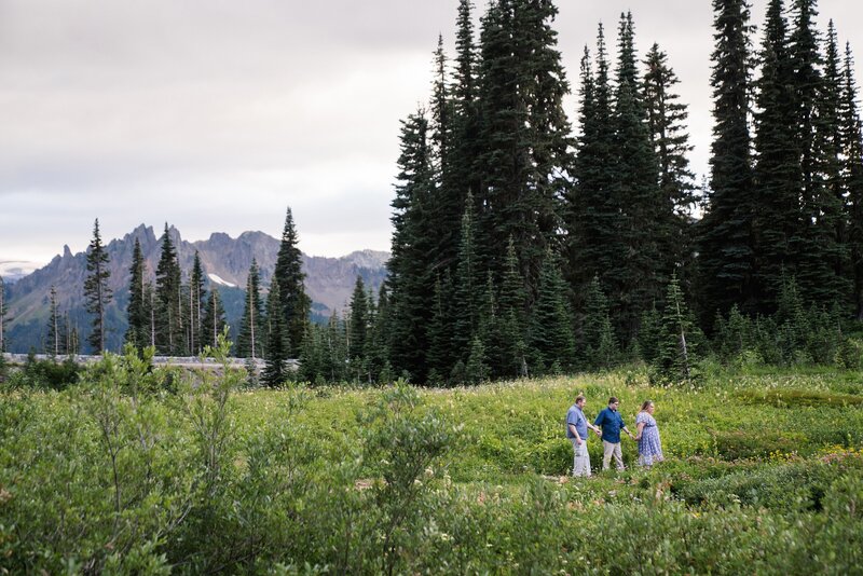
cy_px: 288
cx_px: 432
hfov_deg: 28.8
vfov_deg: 19.5
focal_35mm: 70
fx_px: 1679
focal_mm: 70
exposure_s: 1/500
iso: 1000
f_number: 2.8
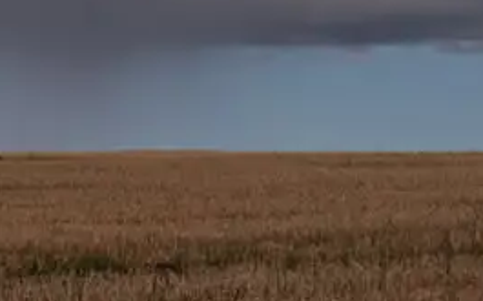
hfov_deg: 11.3
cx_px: 273
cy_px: 67
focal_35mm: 185
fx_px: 2433
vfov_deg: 7.1
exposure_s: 2
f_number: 14
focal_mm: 30
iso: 100
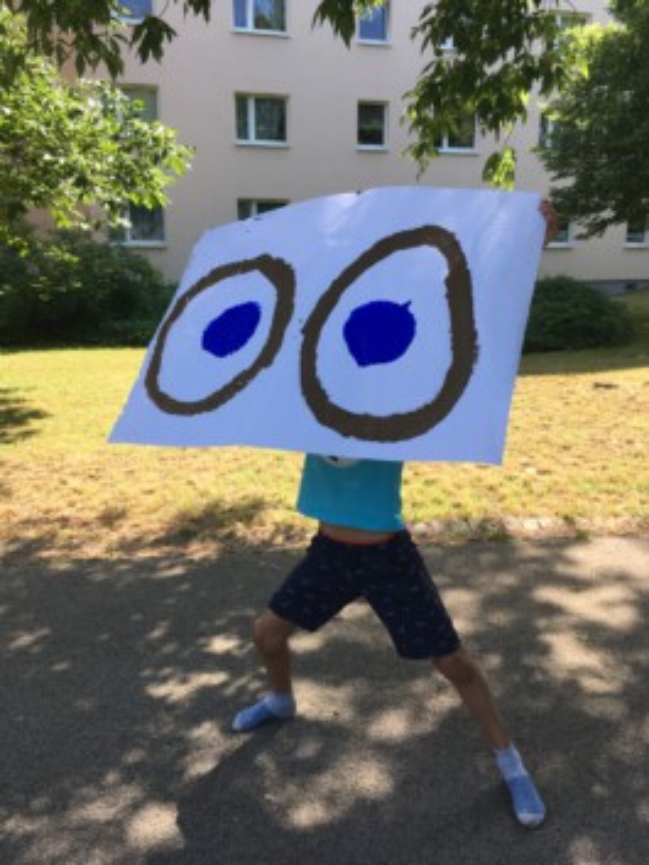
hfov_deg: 48.3
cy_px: 432
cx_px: 324
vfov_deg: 61.6
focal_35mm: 29
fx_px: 725
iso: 25
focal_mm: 4.15
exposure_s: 1/377
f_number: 2.2
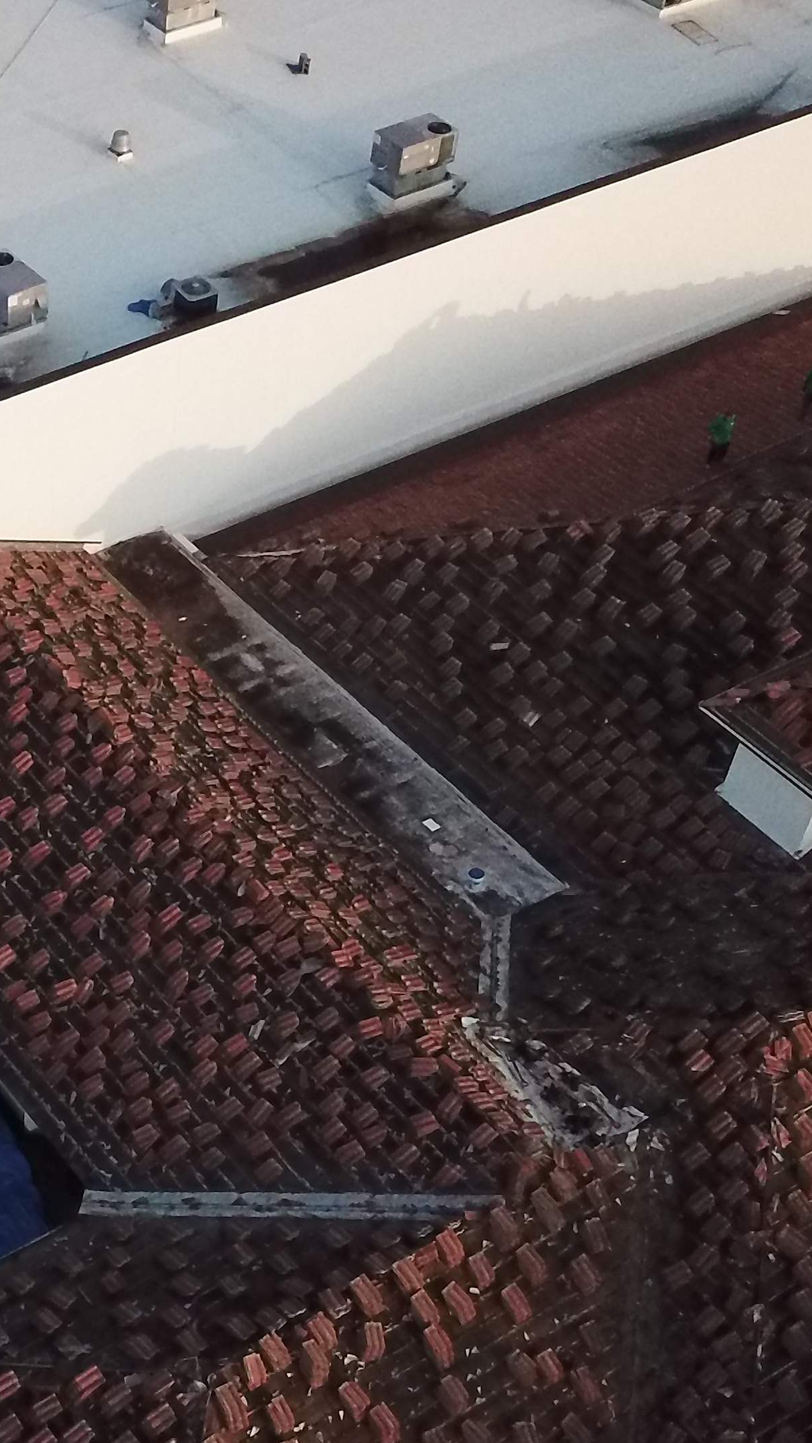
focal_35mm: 53
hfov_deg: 21.8
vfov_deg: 38.7
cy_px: 959
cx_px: -17
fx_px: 2028
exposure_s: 1/8000
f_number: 2.2
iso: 1600
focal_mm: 4.73
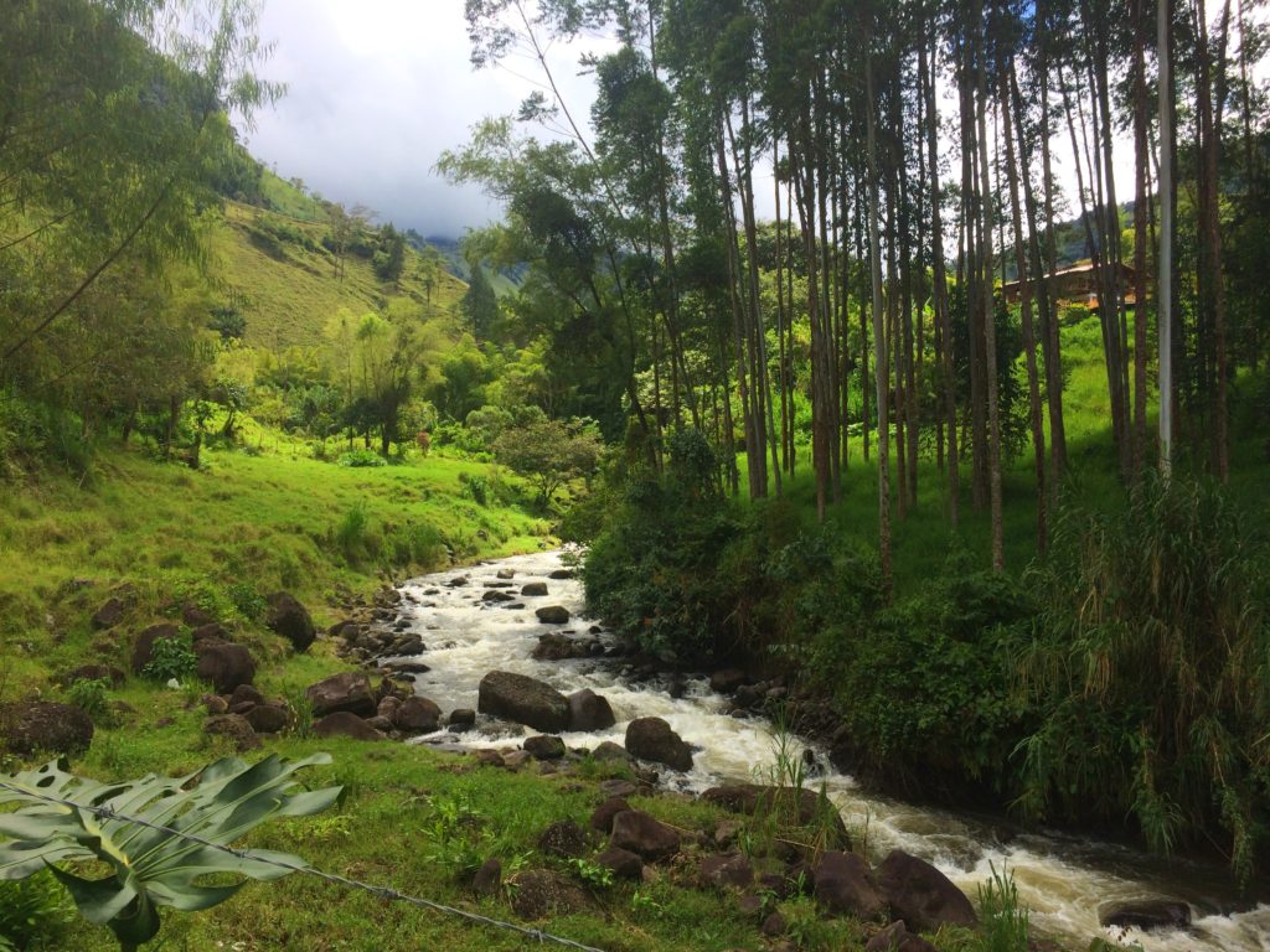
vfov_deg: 48.2
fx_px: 1064
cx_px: 635
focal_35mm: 29
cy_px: 476
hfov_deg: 61.7
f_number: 2.2
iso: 32
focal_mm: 4.15
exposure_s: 1/977
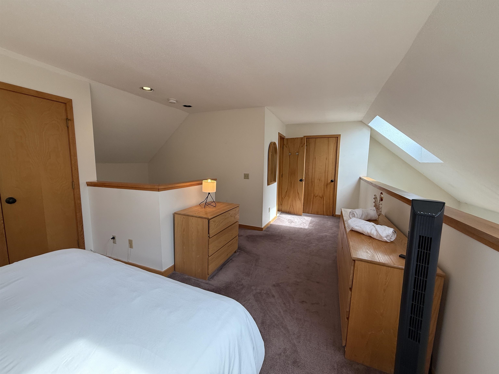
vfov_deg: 85.7
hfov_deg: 102.1
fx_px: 202
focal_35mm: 14
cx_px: 250
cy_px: 187
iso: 160
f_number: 2.2
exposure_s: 1/120
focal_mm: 2.22
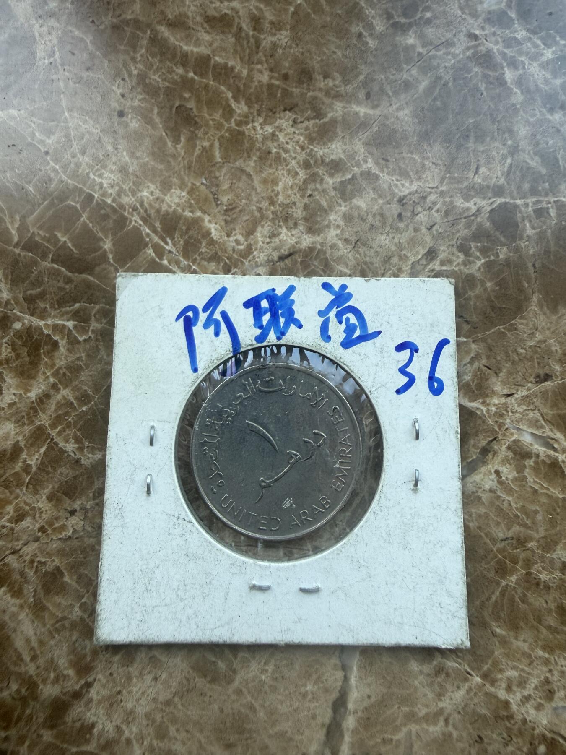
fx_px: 523
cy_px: 378
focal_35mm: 24
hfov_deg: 56.8
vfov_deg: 71.6
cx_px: 283
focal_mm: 2.22
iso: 100
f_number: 2.2
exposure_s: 1/99
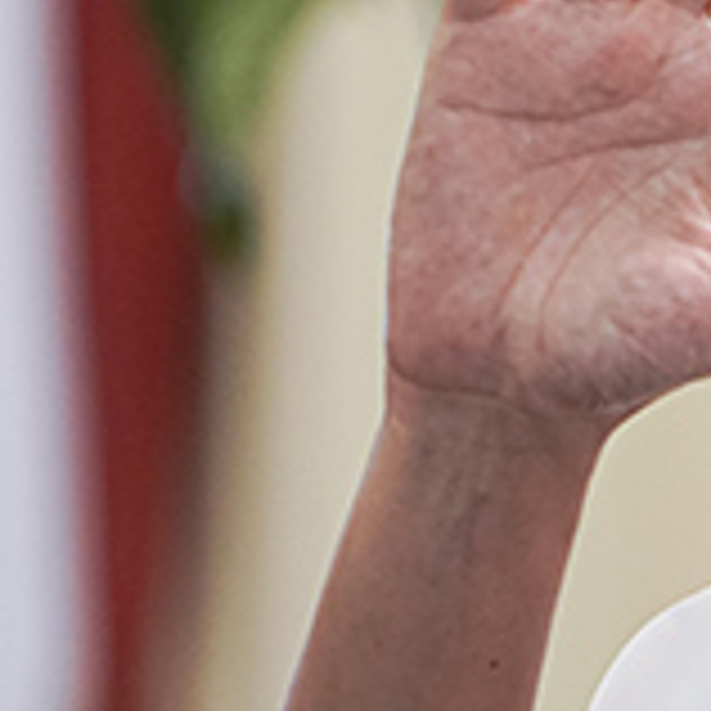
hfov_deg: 2.3
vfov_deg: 2.3
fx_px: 17498
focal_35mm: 753
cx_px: 1400
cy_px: 79
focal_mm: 200
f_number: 4
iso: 2500
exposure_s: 1/100
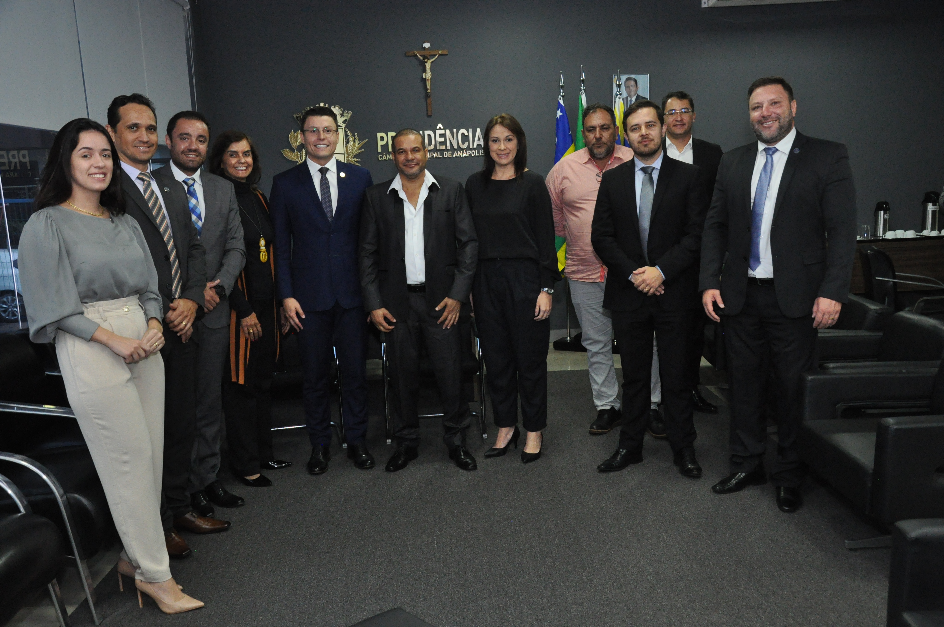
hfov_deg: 57.3
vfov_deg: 39.9
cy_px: 314
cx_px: 472
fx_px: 864
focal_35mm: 33
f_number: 5.6
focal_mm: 22
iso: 2000
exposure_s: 1/125
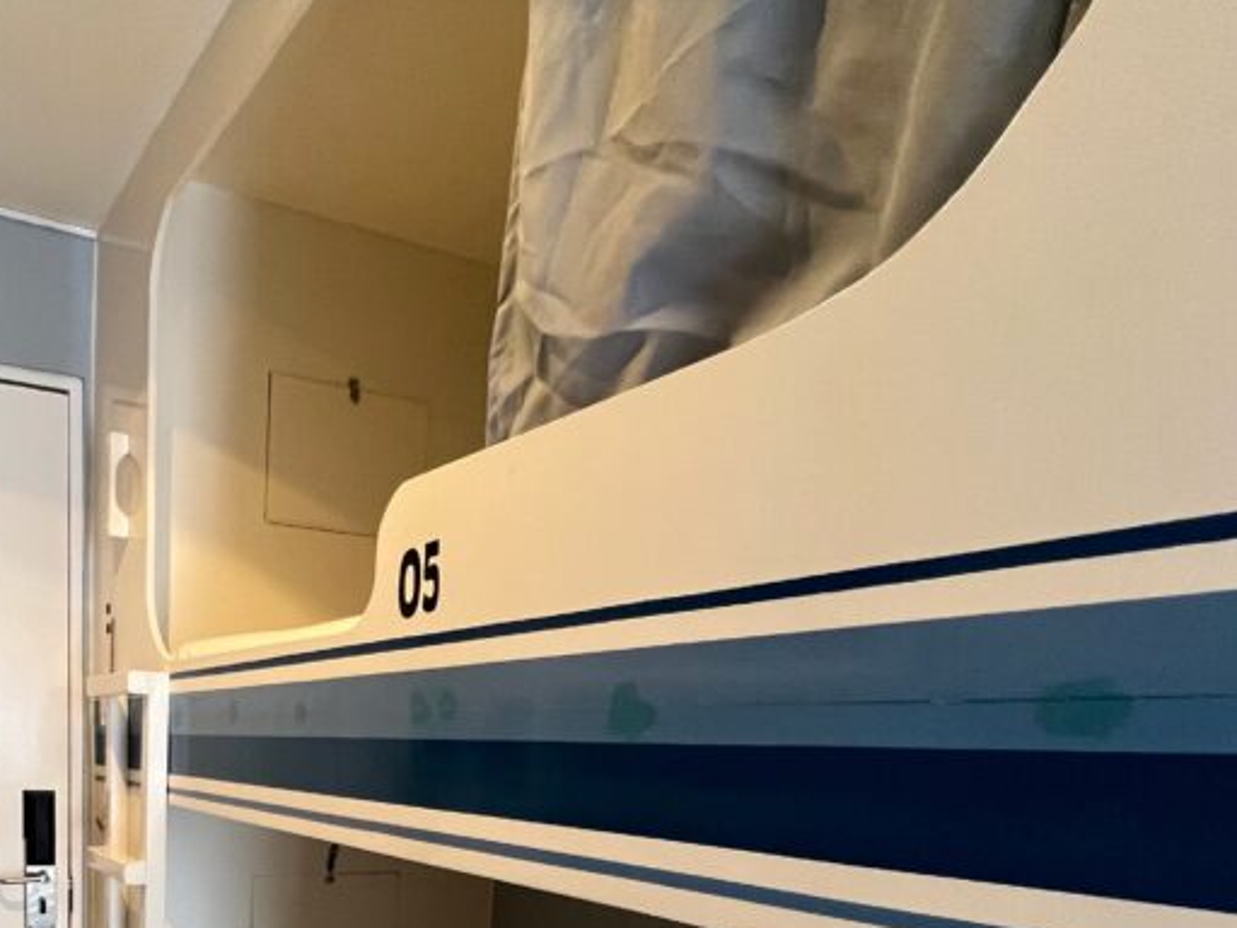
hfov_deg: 62.4
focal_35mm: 26
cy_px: 918
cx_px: 273
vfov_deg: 45.3
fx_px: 929
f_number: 1.8
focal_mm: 1.57
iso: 320
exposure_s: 1/60
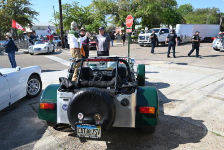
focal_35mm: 26
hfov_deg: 68.4
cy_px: 75
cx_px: 112
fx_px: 165
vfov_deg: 48.7
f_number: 6.3
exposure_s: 1/320
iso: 100
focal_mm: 26.5
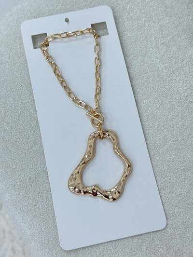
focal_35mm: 48
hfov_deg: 30.3
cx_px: 96
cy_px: 128
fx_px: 357
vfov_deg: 39.6
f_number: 1.78
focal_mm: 6.76
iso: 125
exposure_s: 1/50
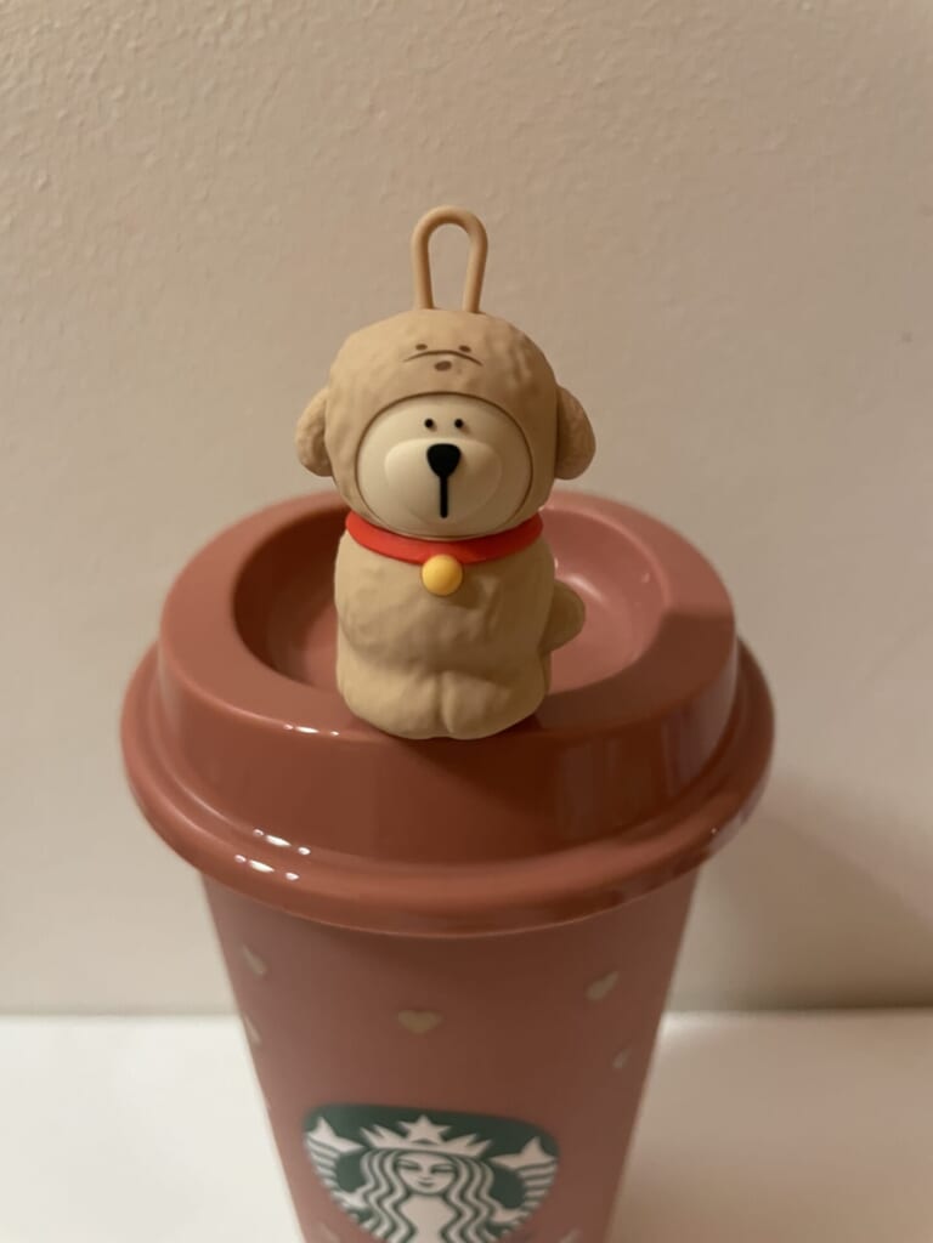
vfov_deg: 67.3
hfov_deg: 53.1
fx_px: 934
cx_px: 466
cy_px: 622
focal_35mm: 26
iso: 400
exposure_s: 1/40
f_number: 1.6
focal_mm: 4.2
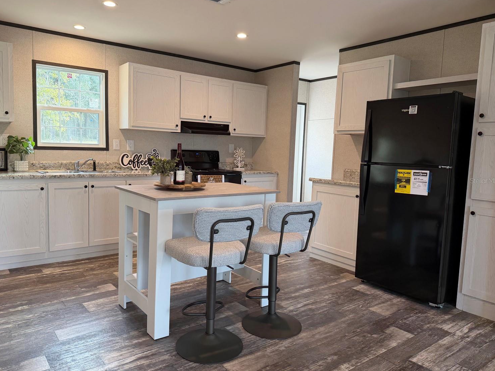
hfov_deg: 67.2
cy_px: 180
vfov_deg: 53.1
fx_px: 372
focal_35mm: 26
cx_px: 234
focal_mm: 6.76
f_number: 1.78
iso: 125
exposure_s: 1/60
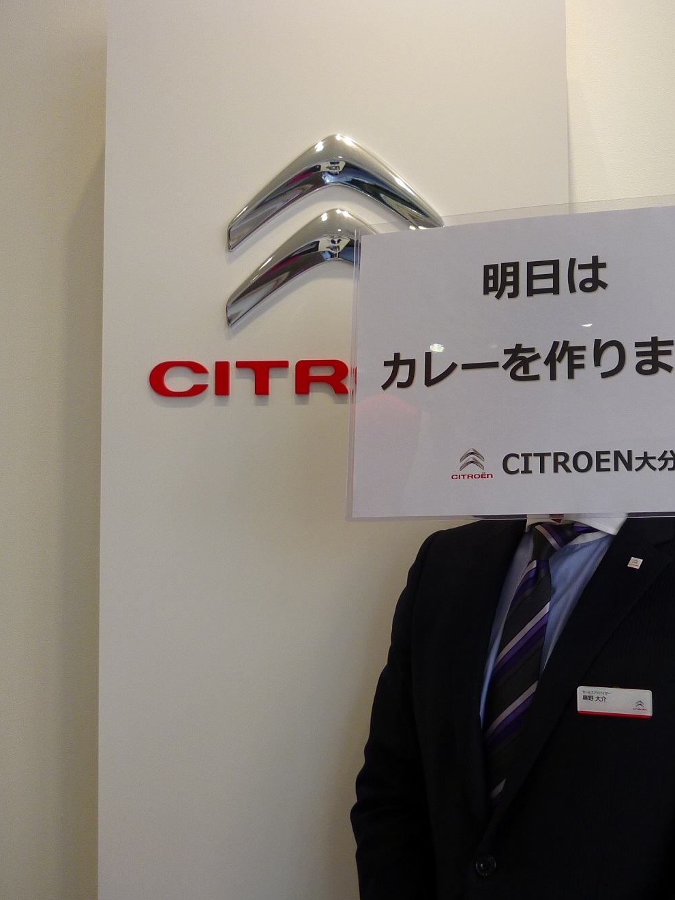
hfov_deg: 36.2
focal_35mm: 38
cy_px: 442
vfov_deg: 49.0
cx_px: 559
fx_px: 988
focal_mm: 5
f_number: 3.1
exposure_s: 1/125
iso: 100
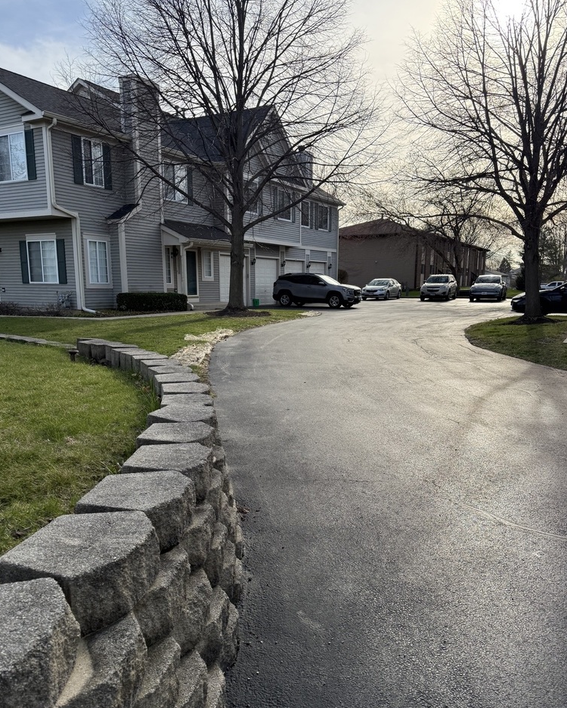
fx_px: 566
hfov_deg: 53.2
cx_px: 293
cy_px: 390
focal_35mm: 27
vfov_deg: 63.9
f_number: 1.78
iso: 100
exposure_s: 1/3584
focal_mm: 6.76
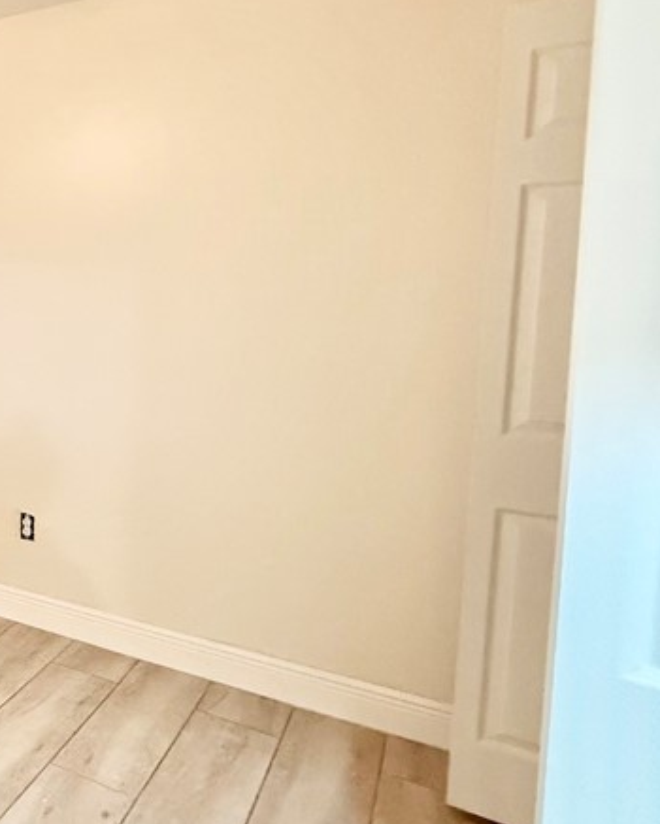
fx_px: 781
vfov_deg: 55.4
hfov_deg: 32.1
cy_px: 351
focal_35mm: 32
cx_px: -238
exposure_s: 1/60
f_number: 2.2
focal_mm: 2.22
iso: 640
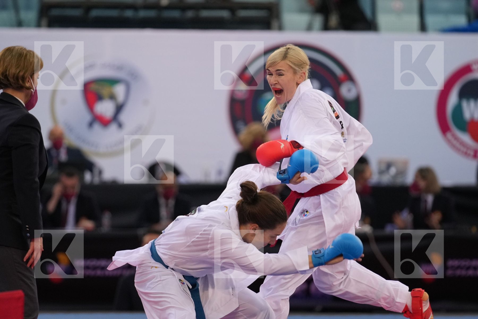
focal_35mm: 300
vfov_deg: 4.6
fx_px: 3983
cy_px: 160
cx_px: 239
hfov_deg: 6.9
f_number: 2.8
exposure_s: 1/1000
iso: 2000
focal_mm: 200
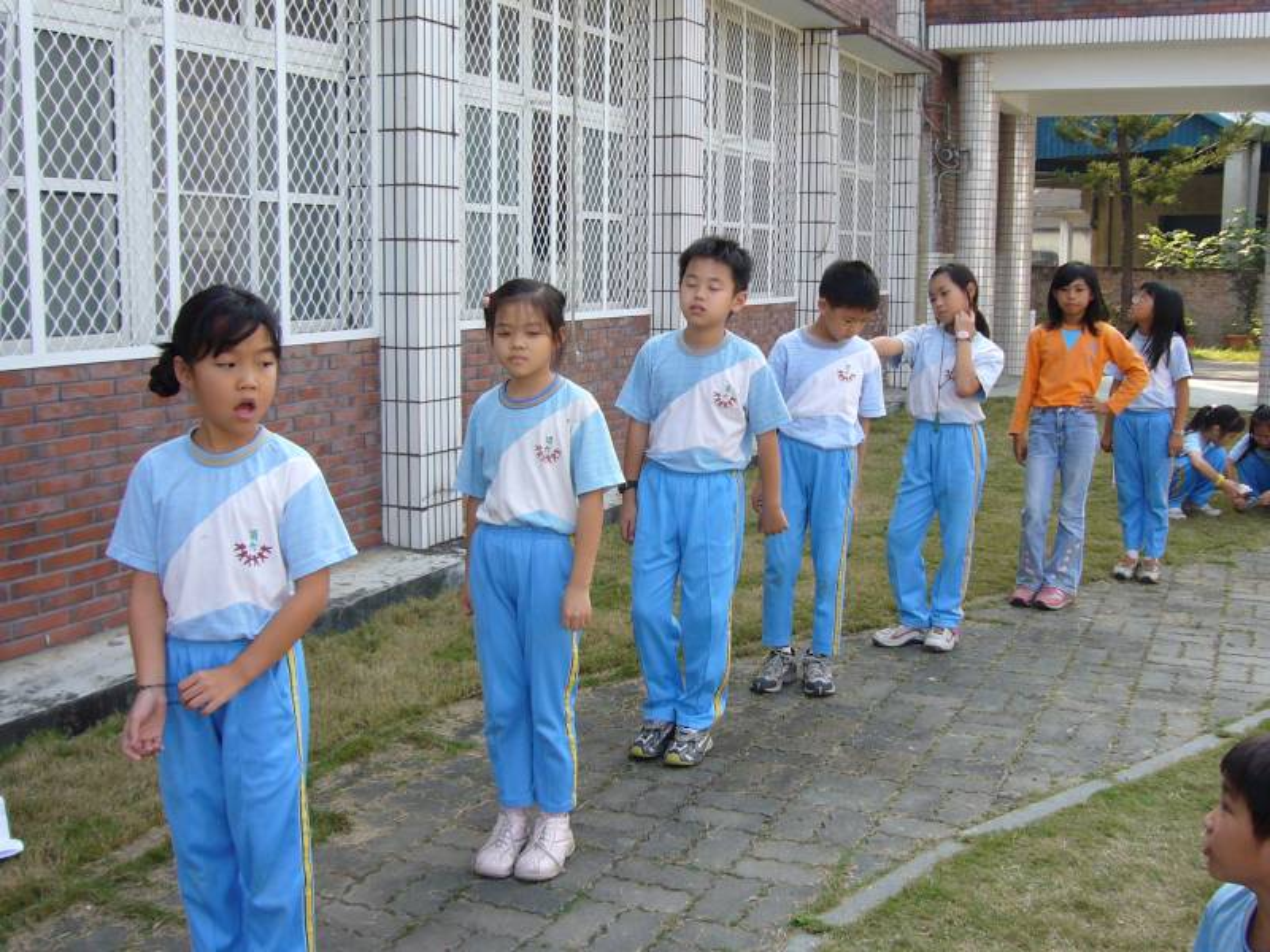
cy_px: 476
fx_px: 1468
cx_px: 635
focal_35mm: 40
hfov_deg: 46.8
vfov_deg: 36.0
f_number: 2.8
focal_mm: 4.7
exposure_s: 1/320
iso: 100
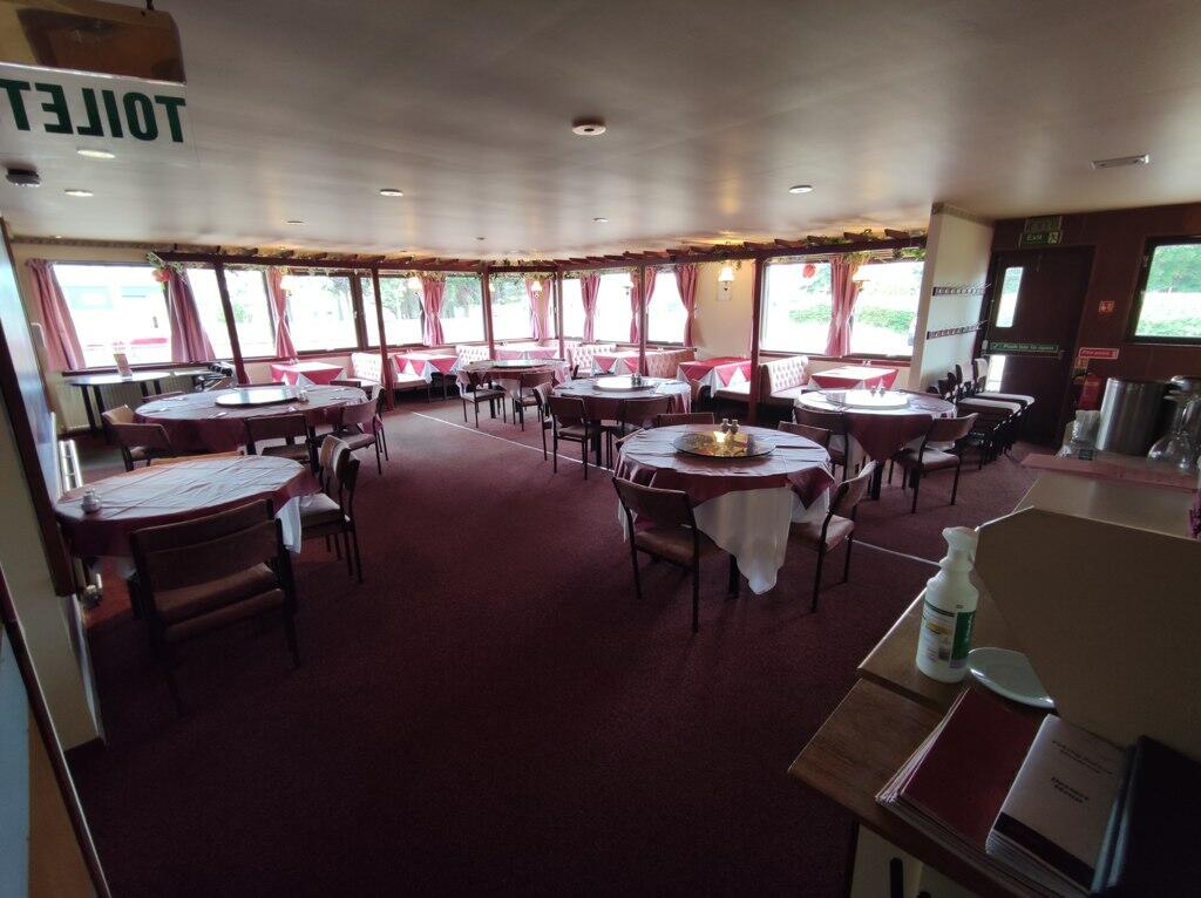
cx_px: 600
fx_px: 555
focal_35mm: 16
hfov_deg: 94.6
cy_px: 449
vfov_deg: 78.0
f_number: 2.2
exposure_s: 1/33
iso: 385
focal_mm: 2.35
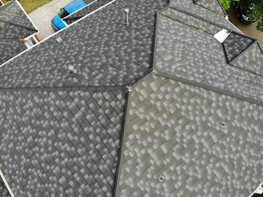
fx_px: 182
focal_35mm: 24
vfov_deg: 56.8
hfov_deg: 71.6
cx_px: 132
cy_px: 98
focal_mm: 4.5
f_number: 2.8
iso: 100
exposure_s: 1/121
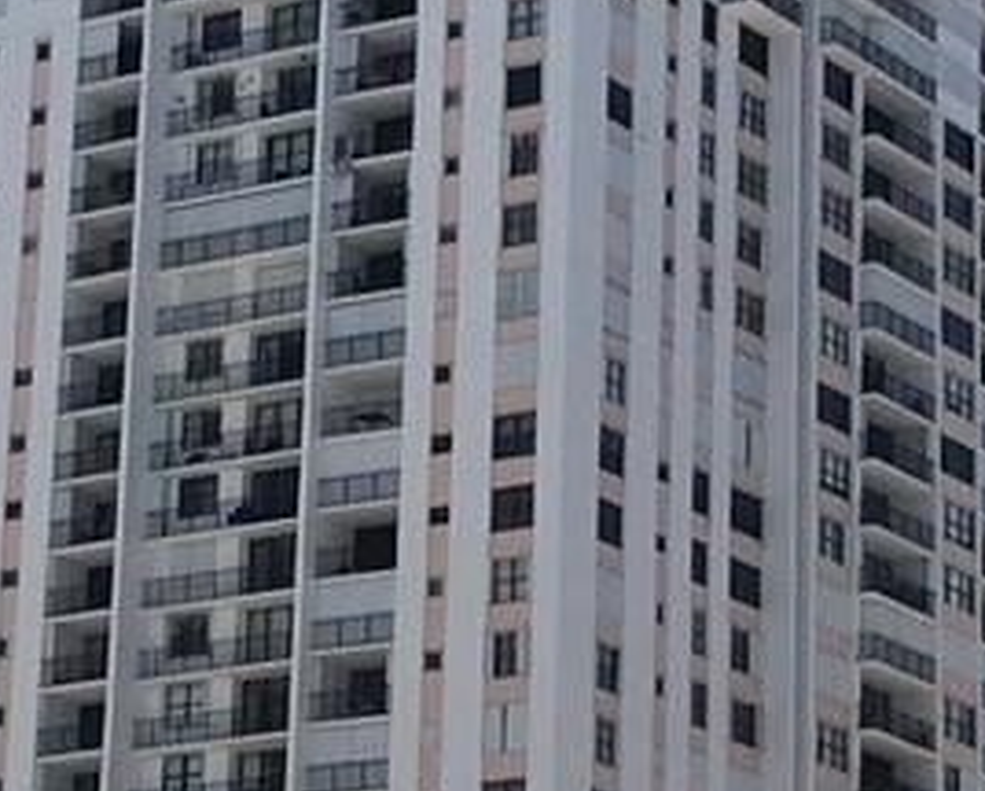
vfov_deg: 9.5
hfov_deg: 11.8
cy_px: 361
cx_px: 566
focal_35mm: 163
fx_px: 4757
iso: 20
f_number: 1.8
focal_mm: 3.99
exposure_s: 1/3831
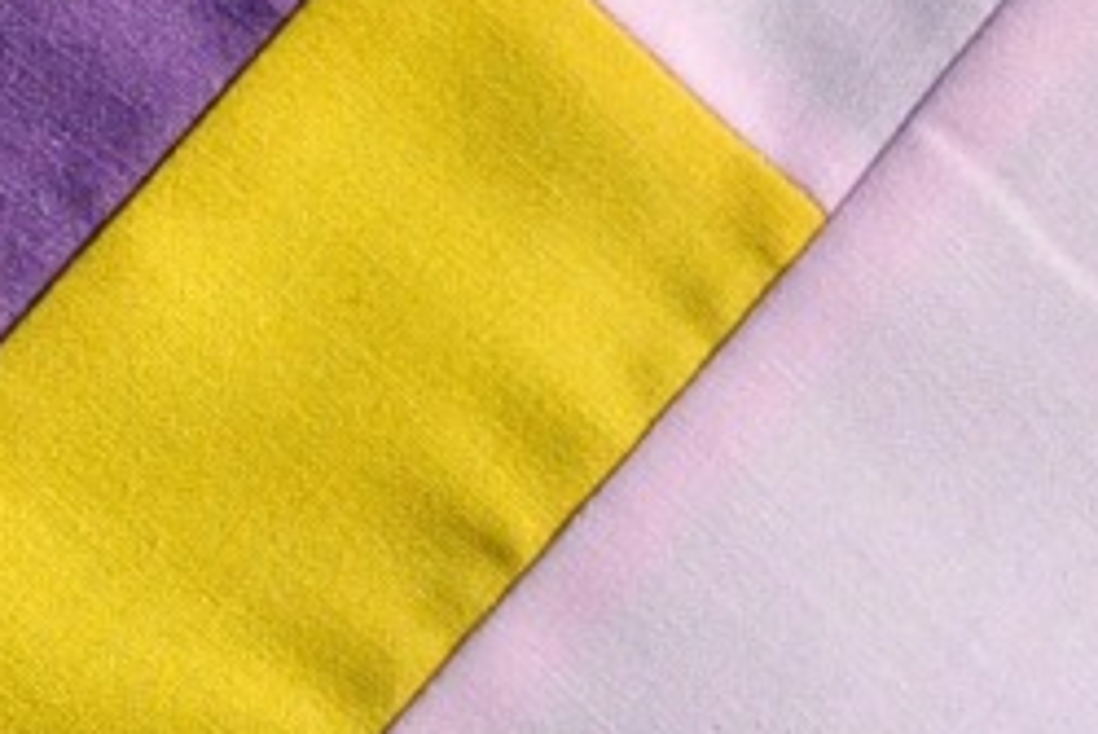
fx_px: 6042
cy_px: 94
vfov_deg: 6.9
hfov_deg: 10.0
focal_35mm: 198
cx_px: -589
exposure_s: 1/200
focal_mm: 22
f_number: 14
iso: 200
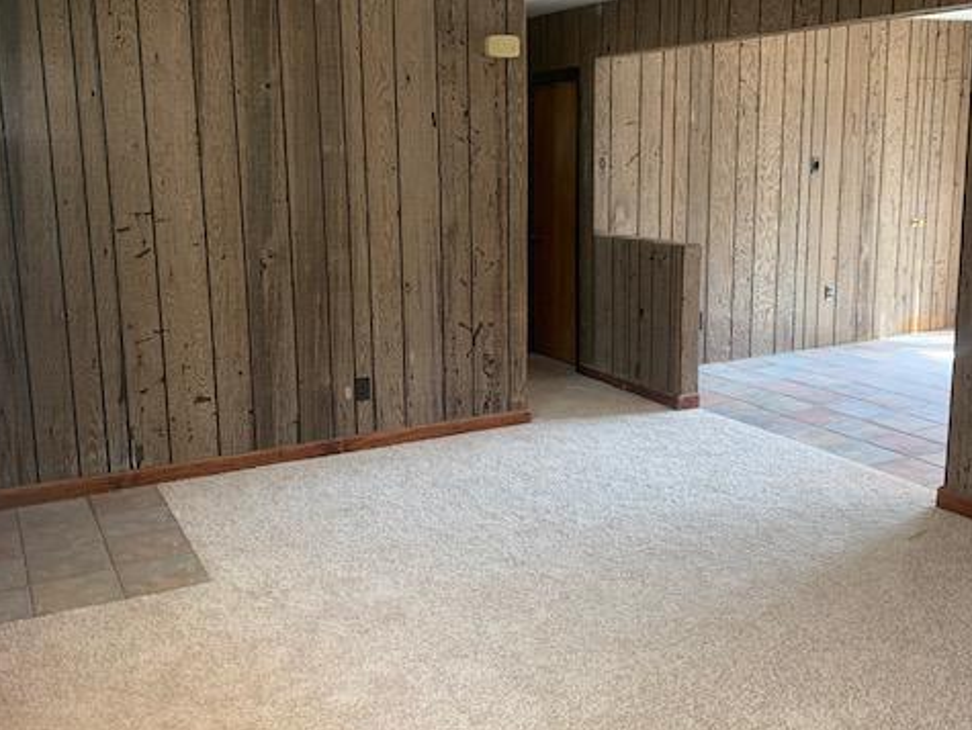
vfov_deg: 40.7
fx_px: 984
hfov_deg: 52.6
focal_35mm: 35
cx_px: 469
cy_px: 325
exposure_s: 1/60
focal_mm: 4.25
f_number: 1.8
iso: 100
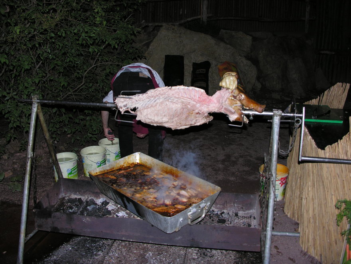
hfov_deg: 52.6
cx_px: 176
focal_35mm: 35
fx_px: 355
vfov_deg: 40.7
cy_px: 132
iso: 55
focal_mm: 8.9
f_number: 2.8
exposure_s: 1/60.1
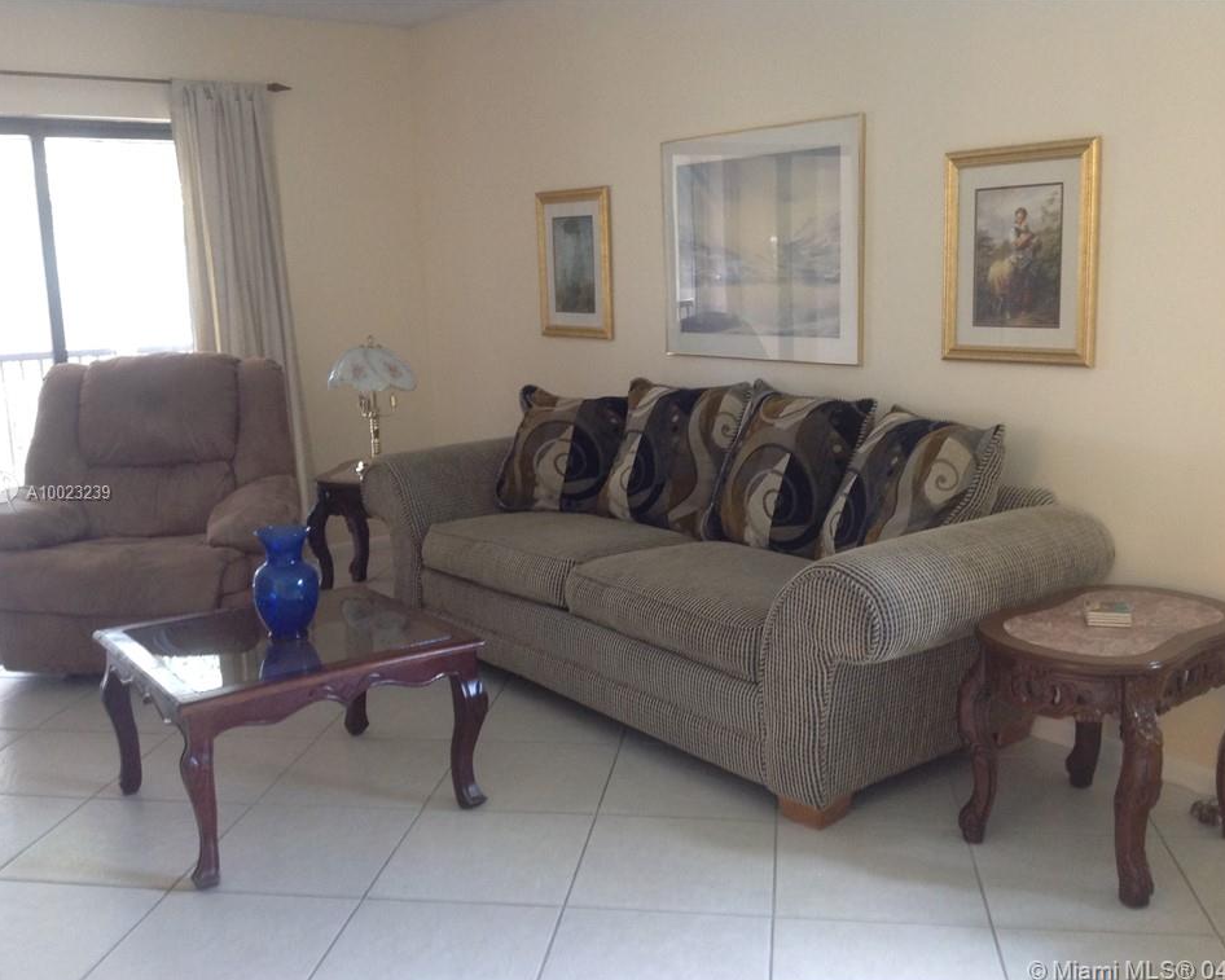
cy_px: 493
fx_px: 1342
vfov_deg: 40.1
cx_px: 640
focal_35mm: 37
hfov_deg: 49.1
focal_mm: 4.28
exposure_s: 1/15
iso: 160
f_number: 2.4
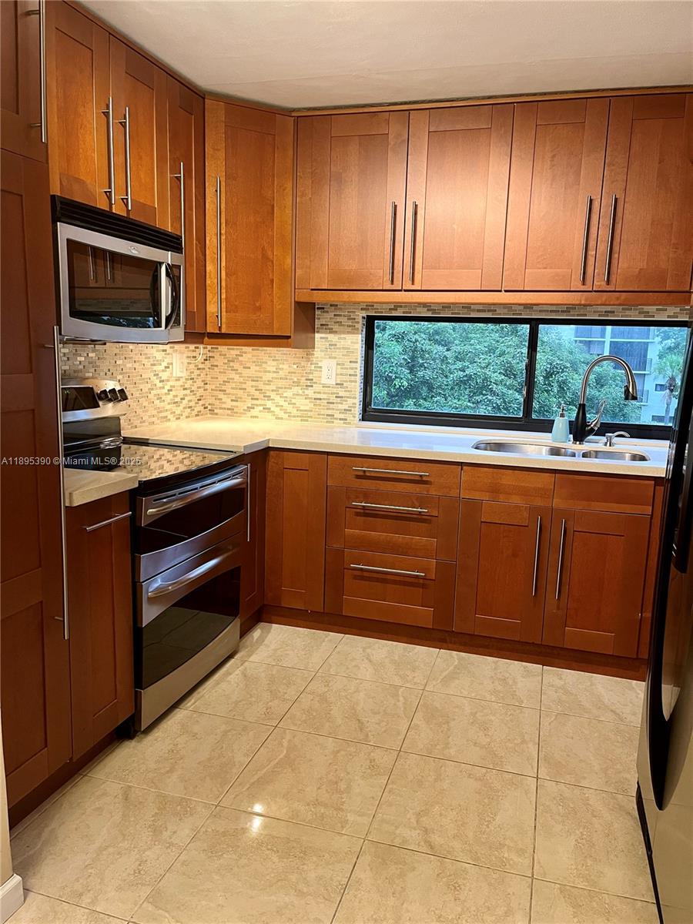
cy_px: 462
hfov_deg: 53.1
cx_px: 346
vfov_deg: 67.3
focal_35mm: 26
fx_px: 694
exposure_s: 1/60
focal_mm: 5.1
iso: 200
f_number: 1.6
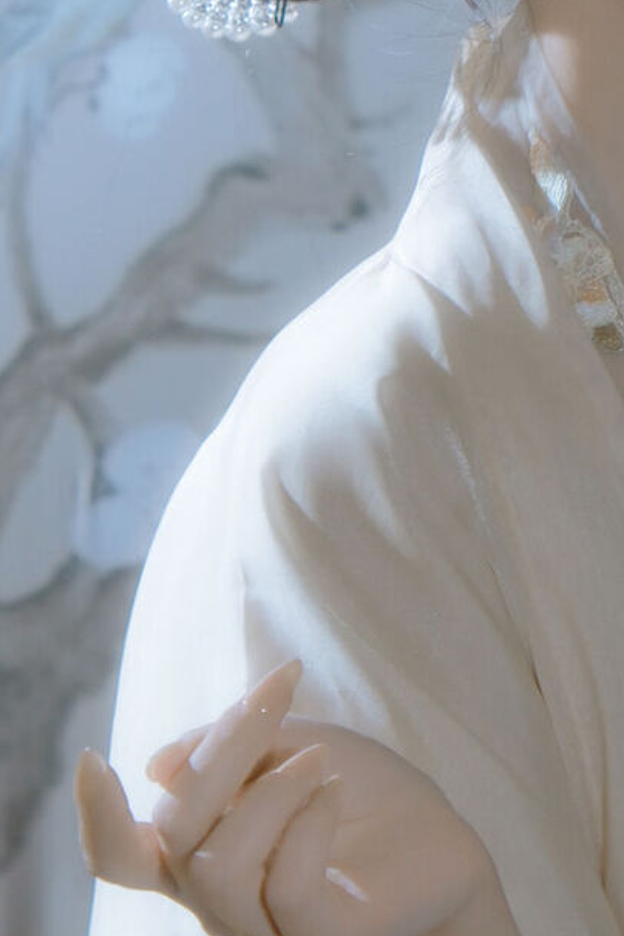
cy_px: 232
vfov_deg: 9.9
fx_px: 5408
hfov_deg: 6.6
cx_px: 698
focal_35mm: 208
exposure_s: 1/200
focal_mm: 53.2
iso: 640
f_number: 3.2
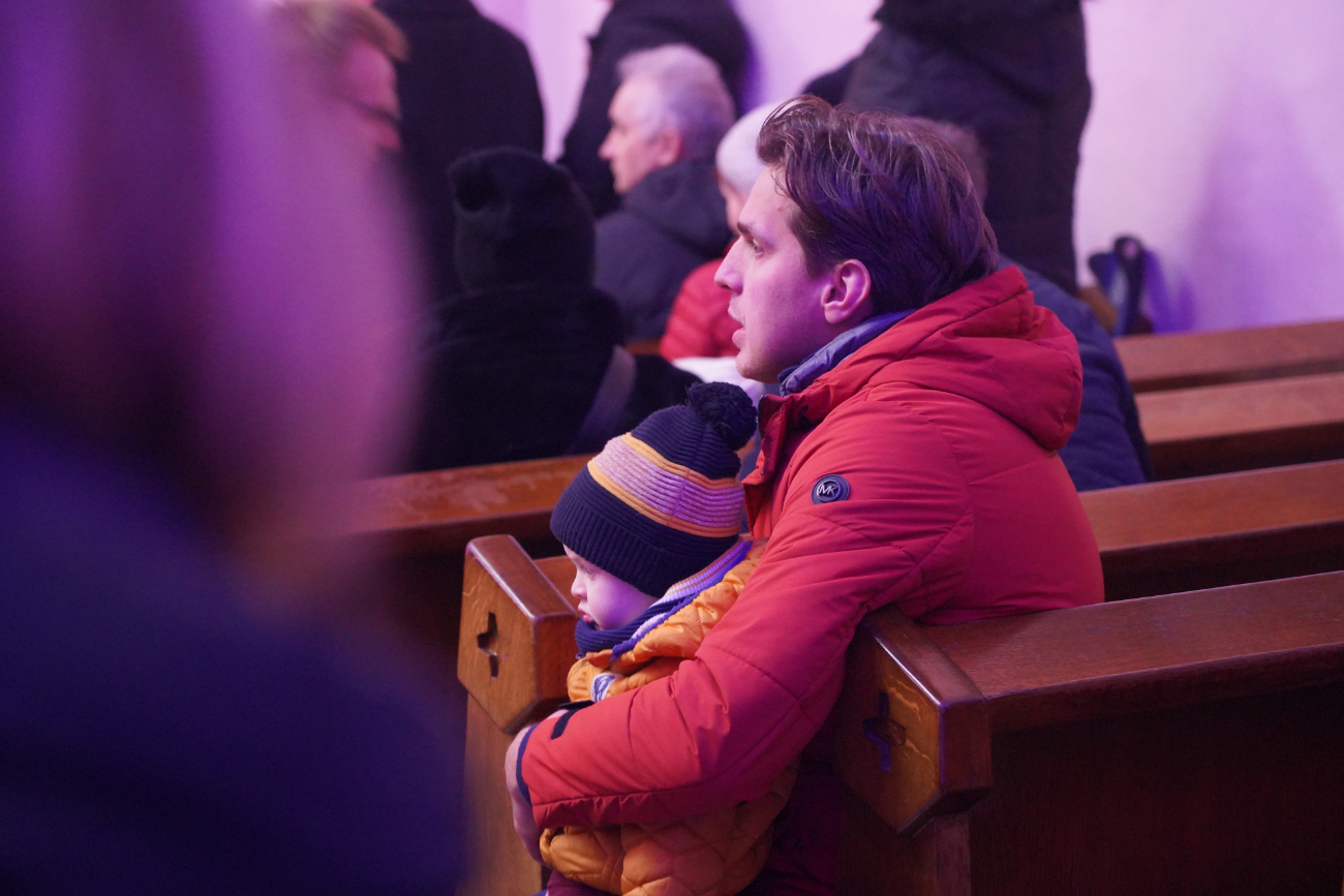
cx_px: 672
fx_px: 3920
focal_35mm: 105
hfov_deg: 19.5
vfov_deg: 13.0
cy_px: 448
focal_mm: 105
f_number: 4
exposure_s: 1/10
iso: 12800
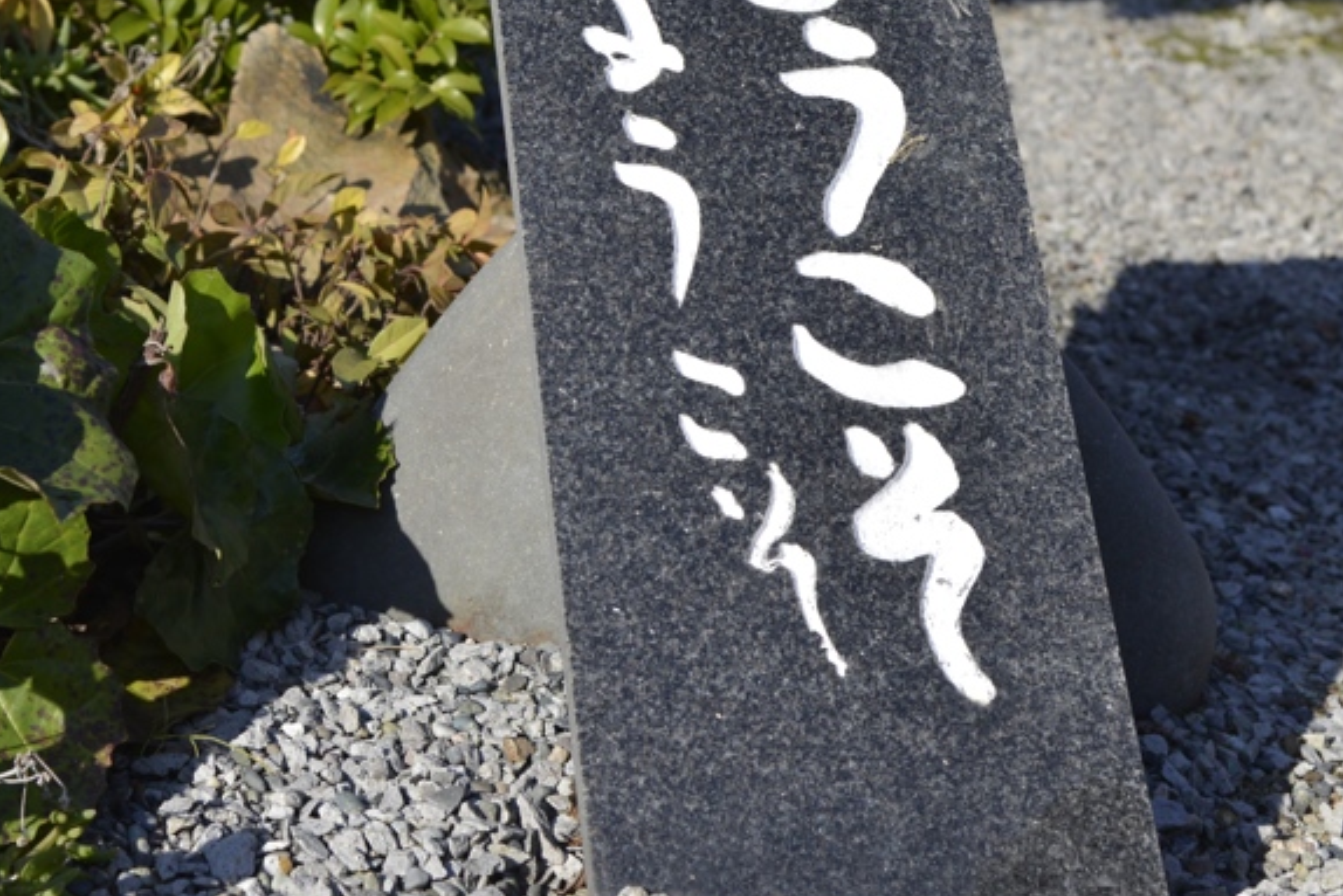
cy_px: 228
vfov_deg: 16.6
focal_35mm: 82
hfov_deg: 24.6
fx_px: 3060
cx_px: 391
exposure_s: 1/4000
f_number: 5.6
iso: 900
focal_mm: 46
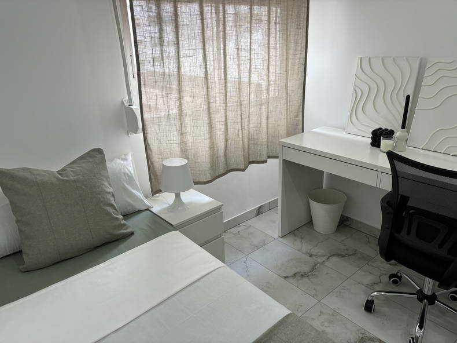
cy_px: 172
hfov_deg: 67.3
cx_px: 228
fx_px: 343
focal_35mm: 26
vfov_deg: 53.0
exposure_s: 1/121
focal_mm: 5.96
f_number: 1.6
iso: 64
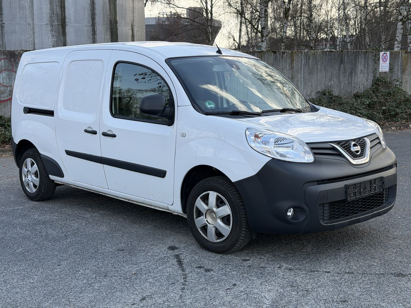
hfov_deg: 39.7
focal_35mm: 48
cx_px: 206
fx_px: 570
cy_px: 154
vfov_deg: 30.3
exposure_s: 1/951
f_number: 1.78
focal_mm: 6.76
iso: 64
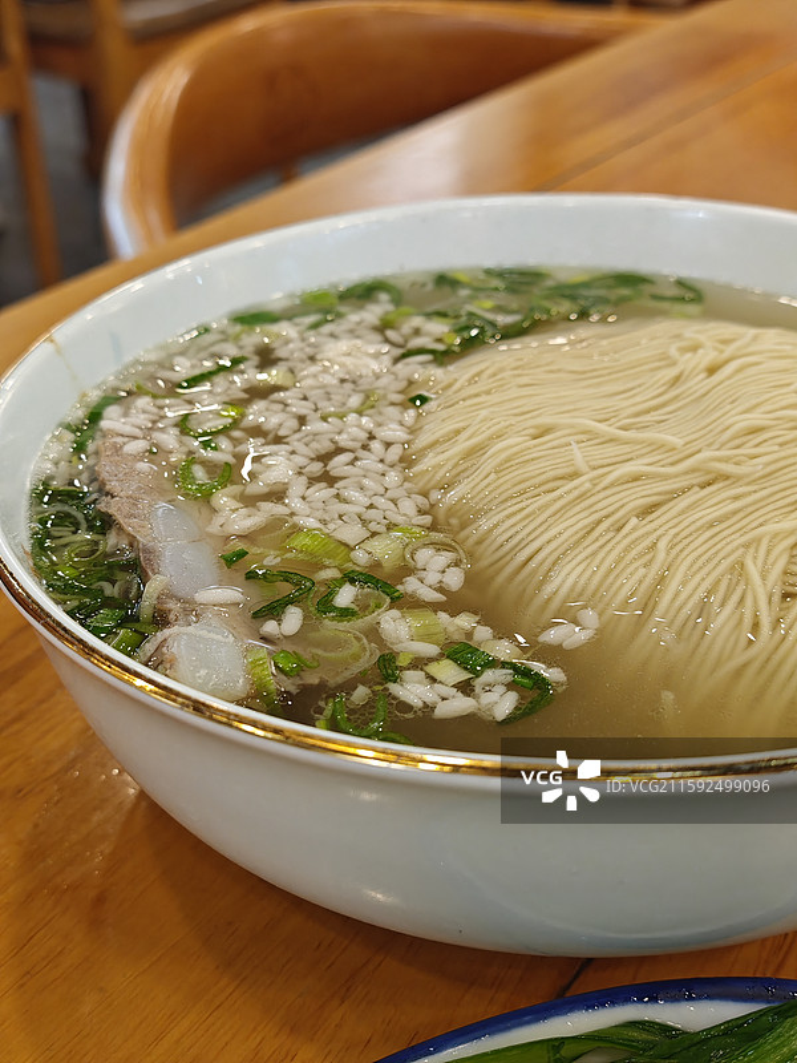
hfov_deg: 31.5
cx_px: 398
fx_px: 1412
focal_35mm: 46
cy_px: 532
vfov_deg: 41.2
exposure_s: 1/59
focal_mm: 8.72
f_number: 2.8
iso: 400
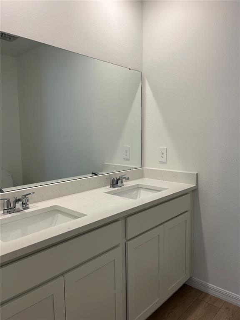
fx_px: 240
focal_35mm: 26
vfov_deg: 67.3
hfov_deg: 53.1
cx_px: 120
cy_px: 160
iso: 50
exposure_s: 1/120
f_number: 1.6
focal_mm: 5.1
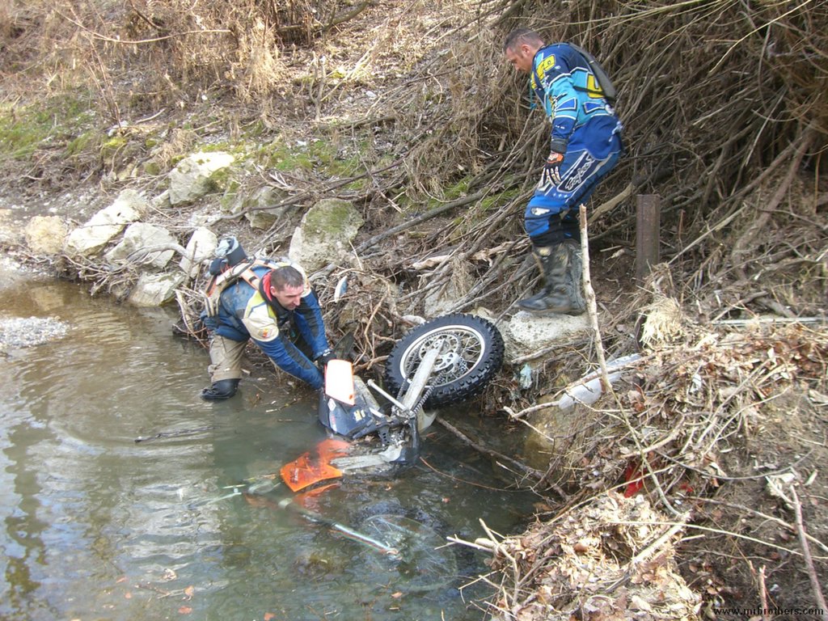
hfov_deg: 49.0
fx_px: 909
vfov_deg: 37.7
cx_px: 414
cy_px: 310
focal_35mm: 38
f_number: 2.7
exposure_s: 1/60
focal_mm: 6.2
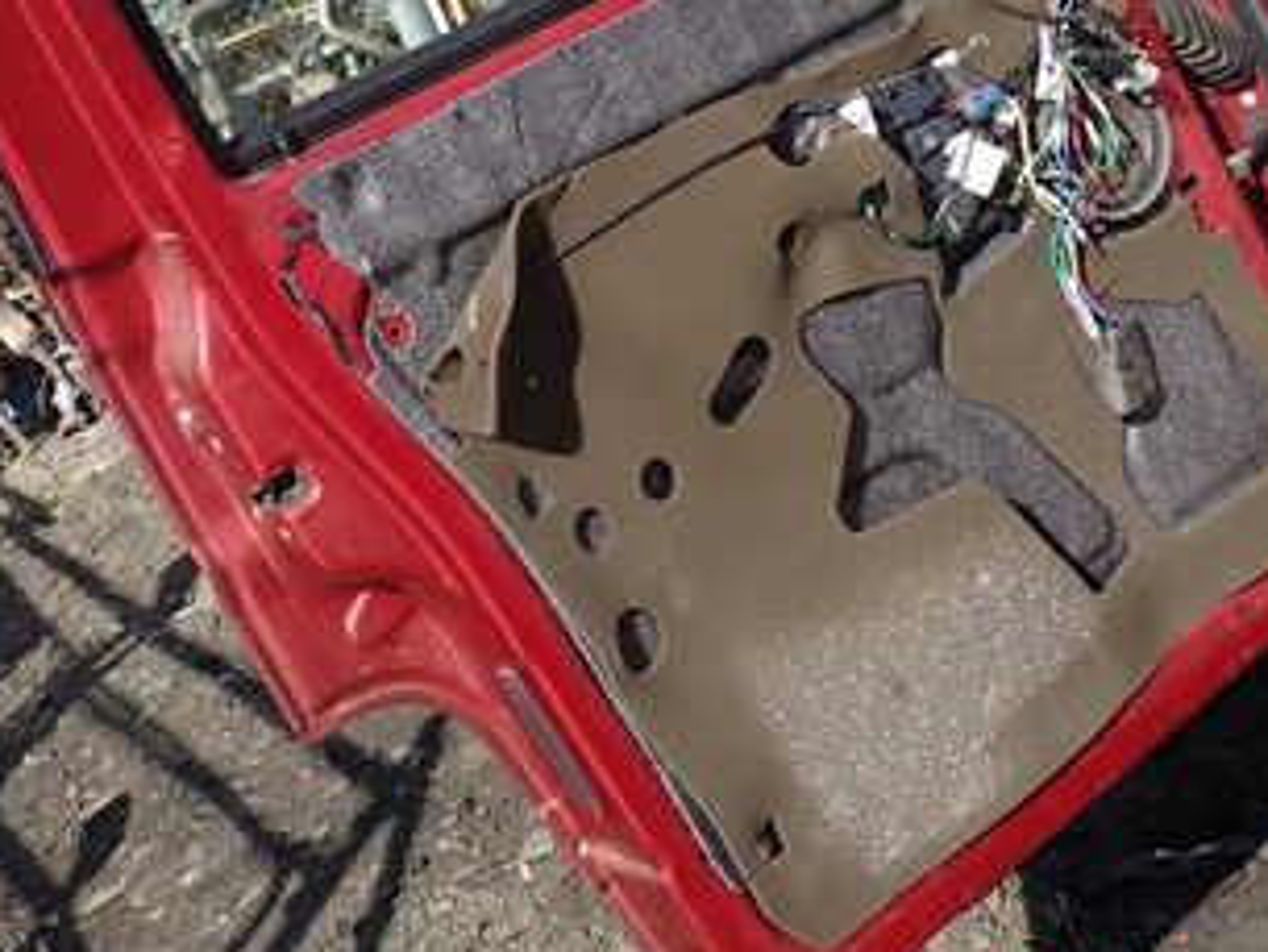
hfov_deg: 32.6
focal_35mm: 59
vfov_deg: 24.3
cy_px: 137
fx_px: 2162
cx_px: 507
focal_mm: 5.4
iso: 100
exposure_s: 1/800
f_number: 3.2
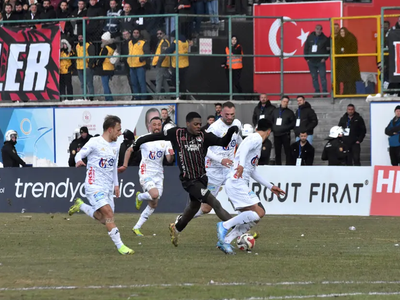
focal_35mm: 326
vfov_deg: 4.6
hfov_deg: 6.1
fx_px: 3766
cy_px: 150
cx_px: 209
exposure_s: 1/6400
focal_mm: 200
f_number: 8
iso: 3200
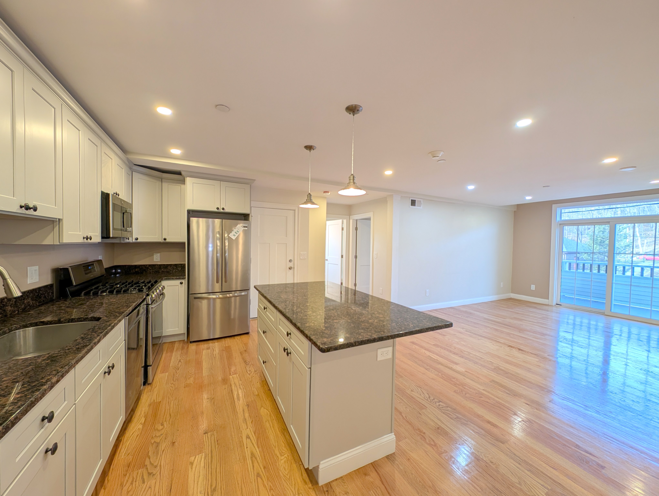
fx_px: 229
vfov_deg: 94.6
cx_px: 330
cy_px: 248
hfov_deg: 110.5
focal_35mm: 12
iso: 63
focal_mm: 2.23
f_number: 1.95
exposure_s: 1/60
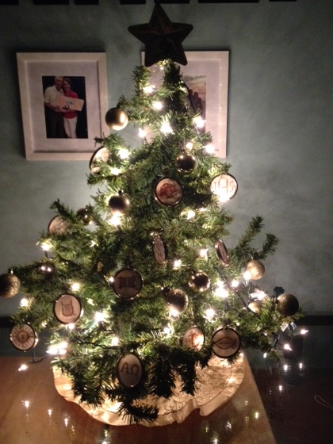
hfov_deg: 36.0
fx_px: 513
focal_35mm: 40
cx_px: 170
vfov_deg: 46.8
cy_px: 215
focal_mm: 4.28
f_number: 2.4
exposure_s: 1/20
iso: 400
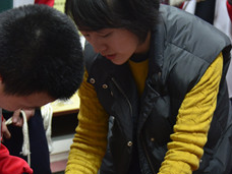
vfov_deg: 17.1
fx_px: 576
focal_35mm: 86
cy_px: 130
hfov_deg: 22.6
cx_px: 60
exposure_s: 1/30
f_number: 4
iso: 1600
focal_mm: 34
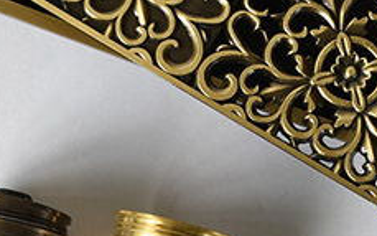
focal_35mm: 139
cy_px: 27
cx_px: 163
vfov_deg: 9.4
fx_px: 1428
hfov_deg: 15.0
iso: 250
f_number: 7.1
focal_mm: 26
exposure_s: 1/30
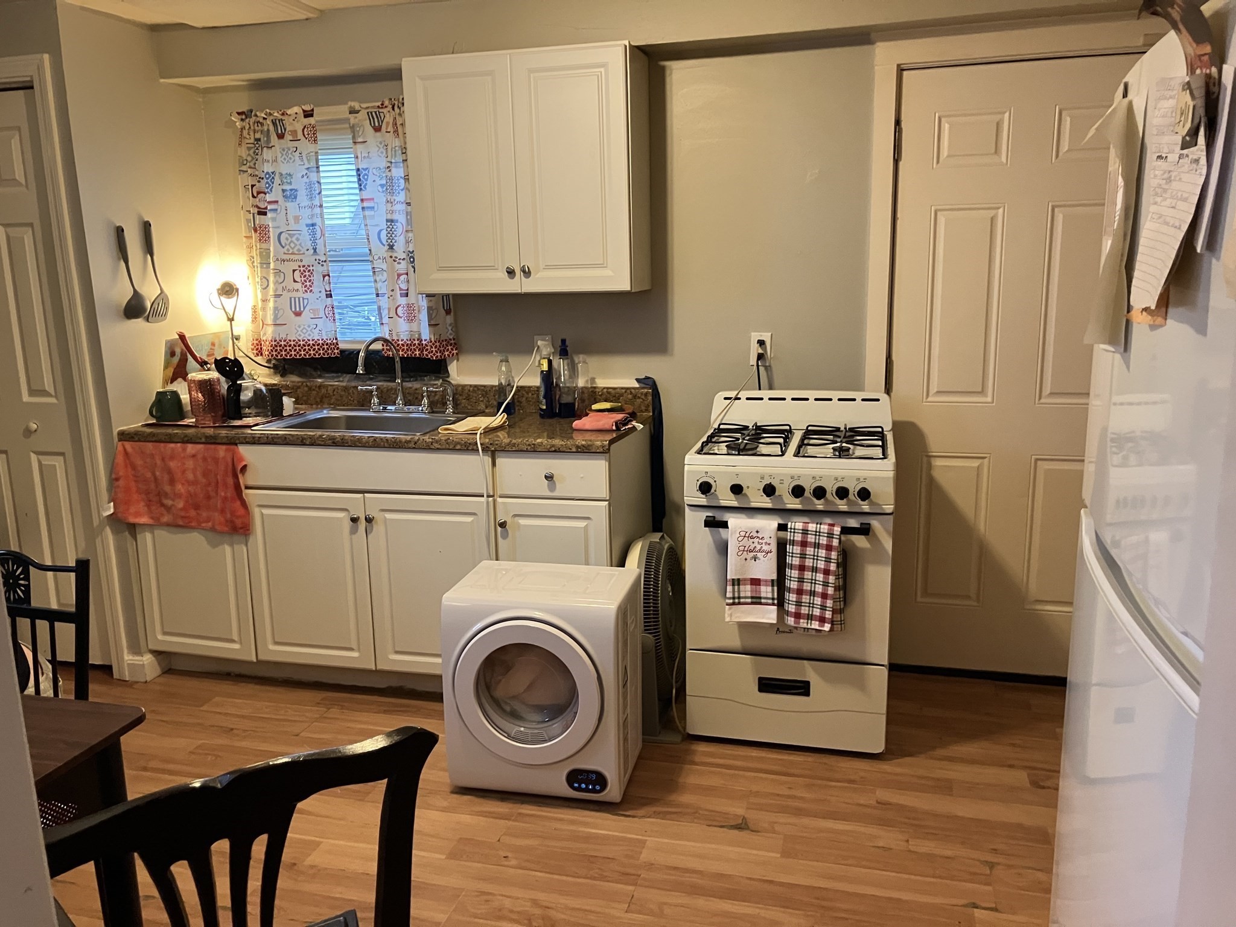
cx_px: 618
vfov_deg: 49.7
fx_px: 1000
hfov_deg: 63.4
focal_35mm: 28
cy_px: 464
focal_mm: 3.99
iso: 250
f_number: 1.8
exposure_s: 1/60
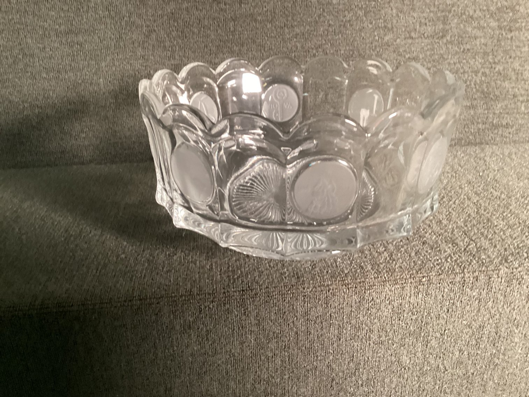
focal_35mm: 31
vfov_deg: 45.4
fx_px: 474
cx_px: 264
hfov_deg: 58.3
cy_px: 198
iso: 400
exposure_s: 1/40
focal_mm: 3.3
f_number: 2.4
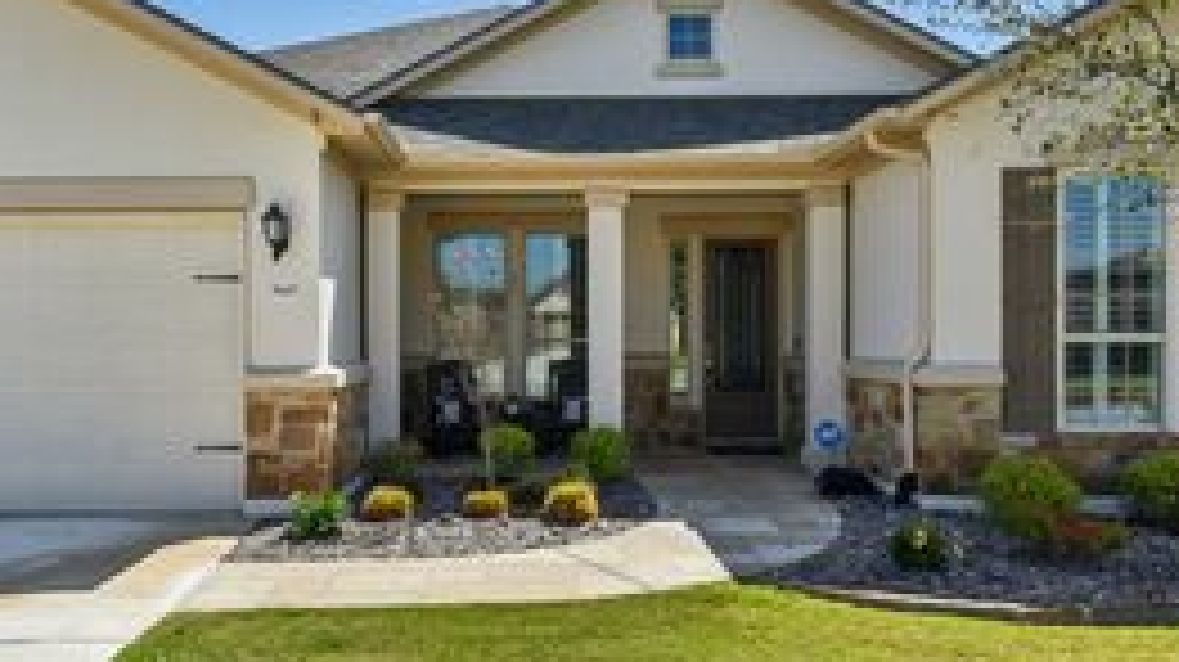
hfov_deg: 57.8
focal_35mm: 34
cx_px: 500
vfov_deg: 34.6
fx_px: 1062
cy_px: 349
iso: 100
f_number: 8
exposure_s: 1/500
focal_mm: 17
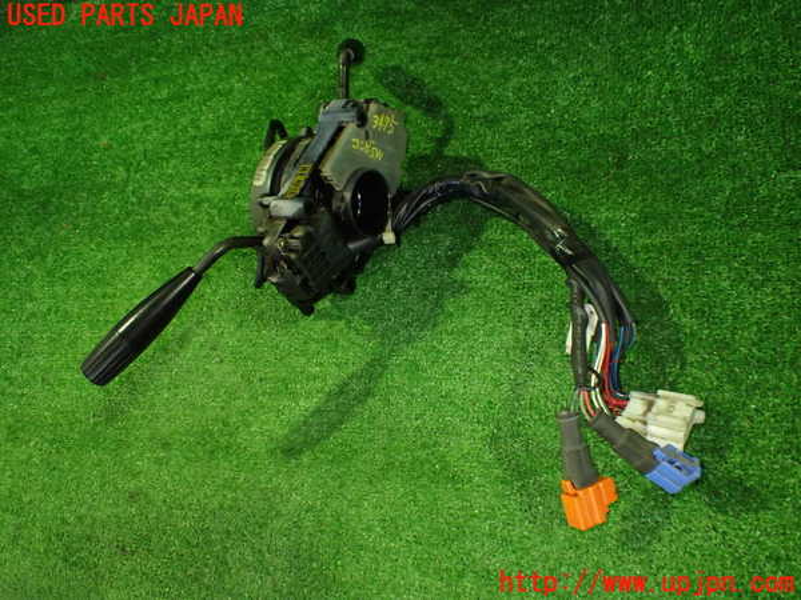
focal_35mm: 30
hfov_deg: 60.0
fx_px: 694
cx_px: 400
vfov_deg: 46.8
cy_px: 300
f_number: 2.3
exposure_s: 1/40
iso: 800
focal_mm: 5.4
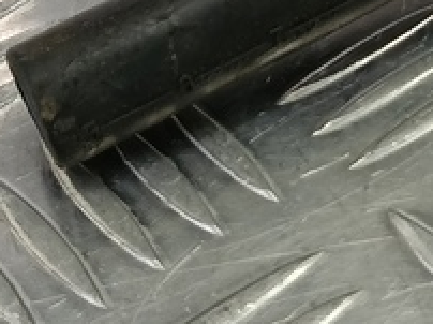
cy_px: -290
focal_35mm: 137
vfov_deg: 10.1
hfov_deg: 13.5
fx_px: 1712
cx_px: 675
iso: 116
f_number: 1.6
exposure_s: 1/50
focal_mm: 4.11
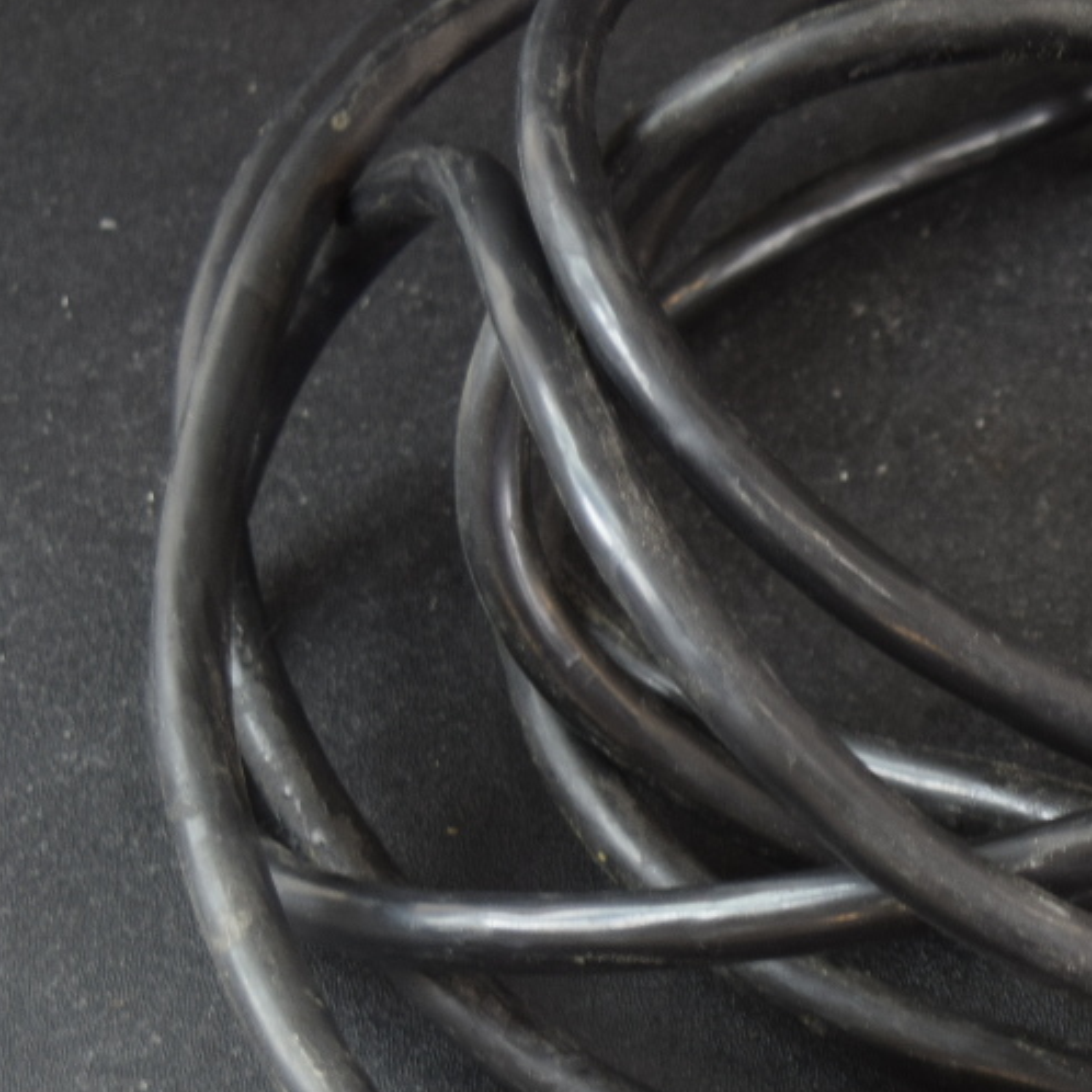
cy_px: 1008
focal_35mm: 123
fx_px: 4390
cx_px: 1178
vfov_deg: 14.0
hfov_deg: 13.9
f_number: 5
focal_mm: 30
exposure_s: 1/100
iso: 400
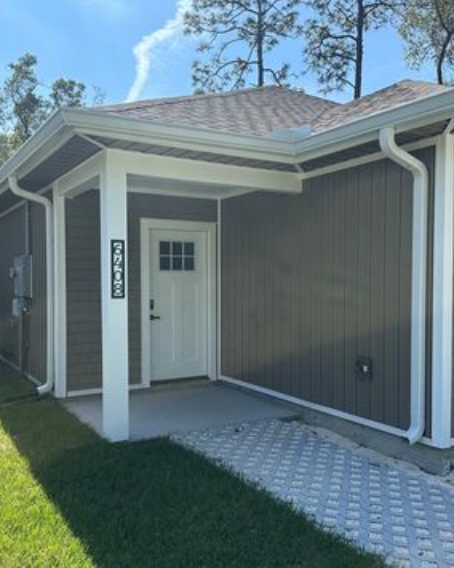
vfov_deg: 54.2
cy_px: 294
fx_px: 554
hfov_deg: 44.5
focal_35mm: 33
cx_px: 227
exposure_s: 1/2252
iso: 80
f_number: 1.78
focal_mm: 6.86
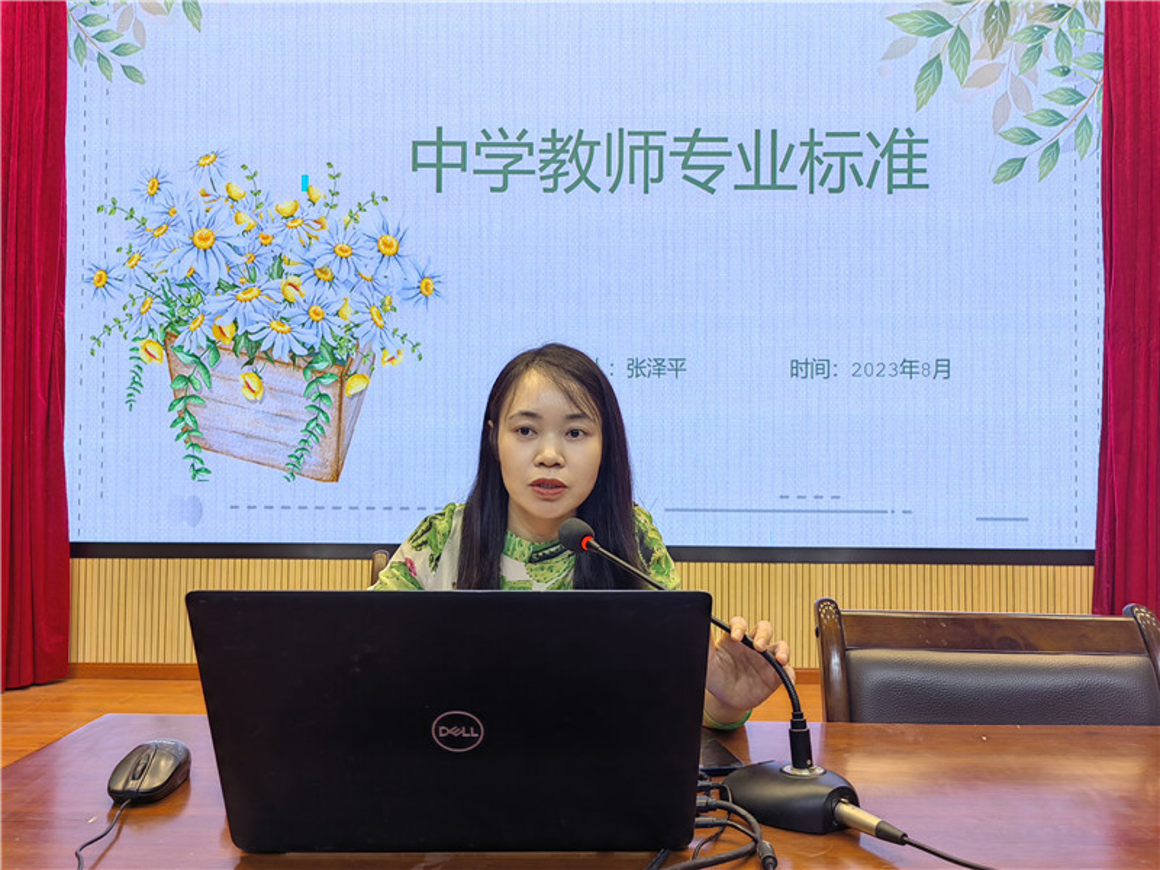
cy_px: 435
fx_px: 905
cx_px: 580
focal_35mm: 27
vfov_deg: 51.4
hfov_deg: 65.3
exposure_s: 1/114
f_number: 1.9
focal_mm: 5.52
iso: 50
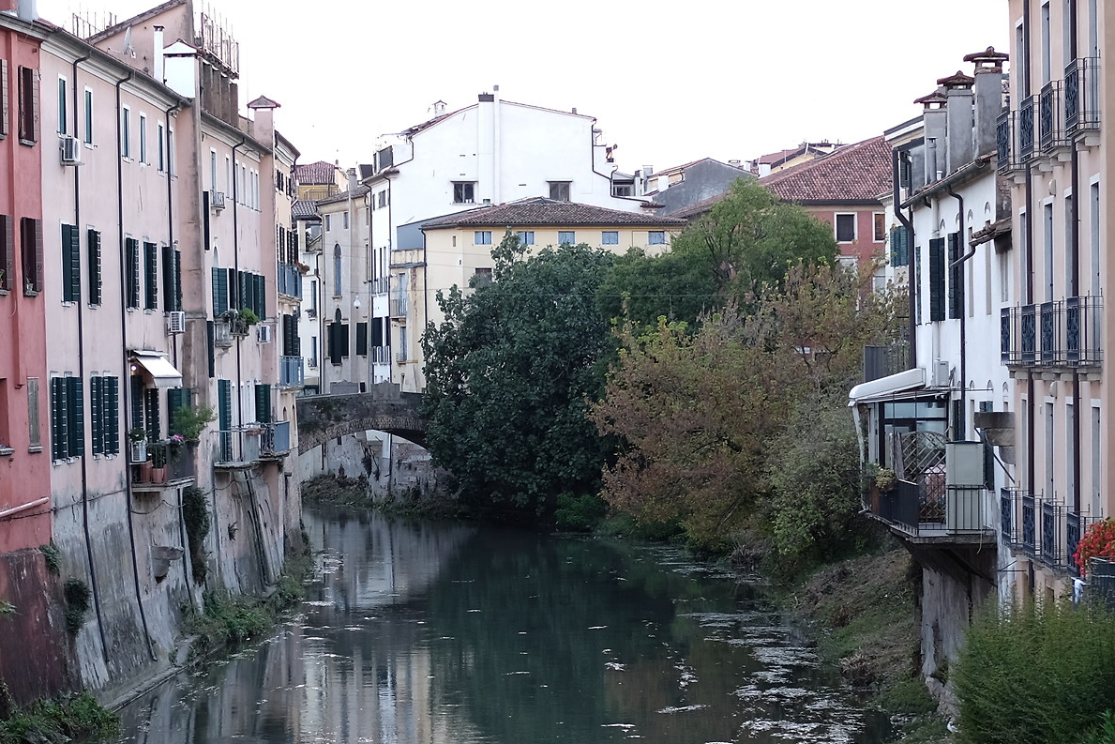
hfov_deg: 19.1
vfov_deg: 12.8
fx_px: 3314
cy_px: 467
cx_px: 437
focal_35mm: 107
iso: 100
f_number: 2
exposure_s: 1/34
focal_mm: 35
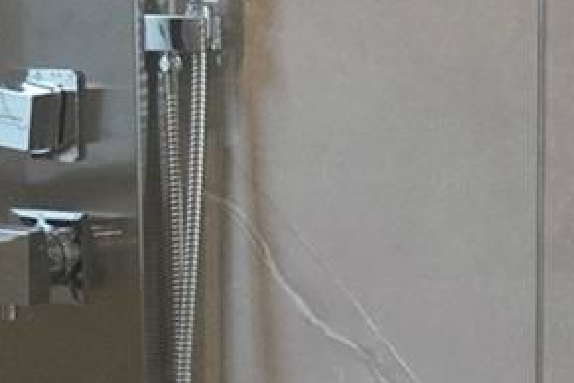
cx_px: 617
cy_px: 537
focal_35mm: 165
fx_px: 2631
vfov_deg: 8.2
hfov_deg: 12.3
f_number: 2.8
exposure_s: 1/250
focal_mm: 20
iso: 800
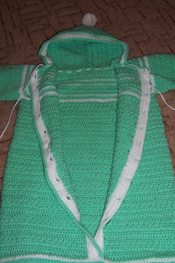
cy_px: 134
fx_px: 314
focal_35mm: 43
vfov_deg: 45.5
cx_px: 88
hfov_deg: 31.1
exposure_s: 1/60
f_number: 3.4
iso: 80
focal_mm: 6.7
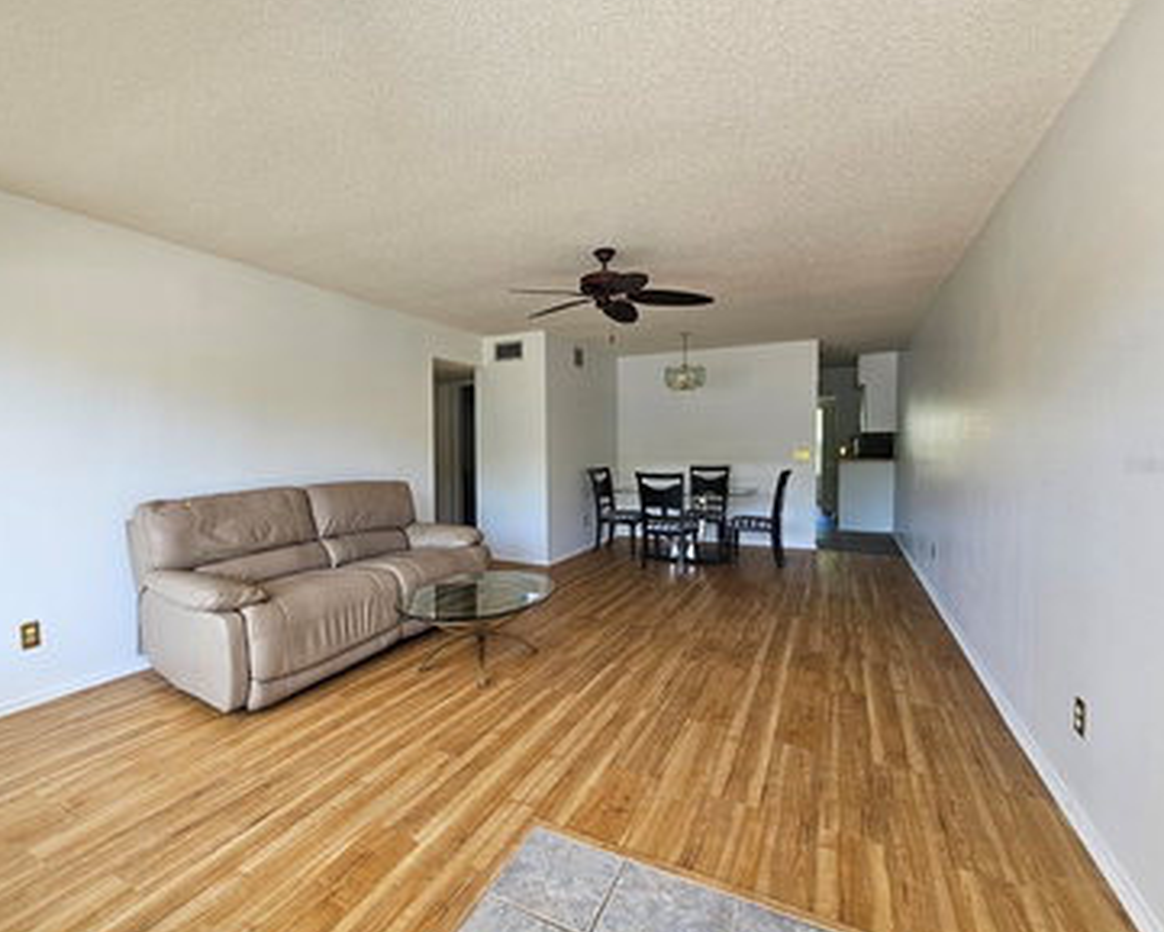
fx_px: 517
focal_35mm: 15
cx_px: 518
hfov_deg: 96.4
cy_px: 464
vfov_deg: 84.1
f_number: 2.2
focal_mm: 2.2
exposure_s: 1/60
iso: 50
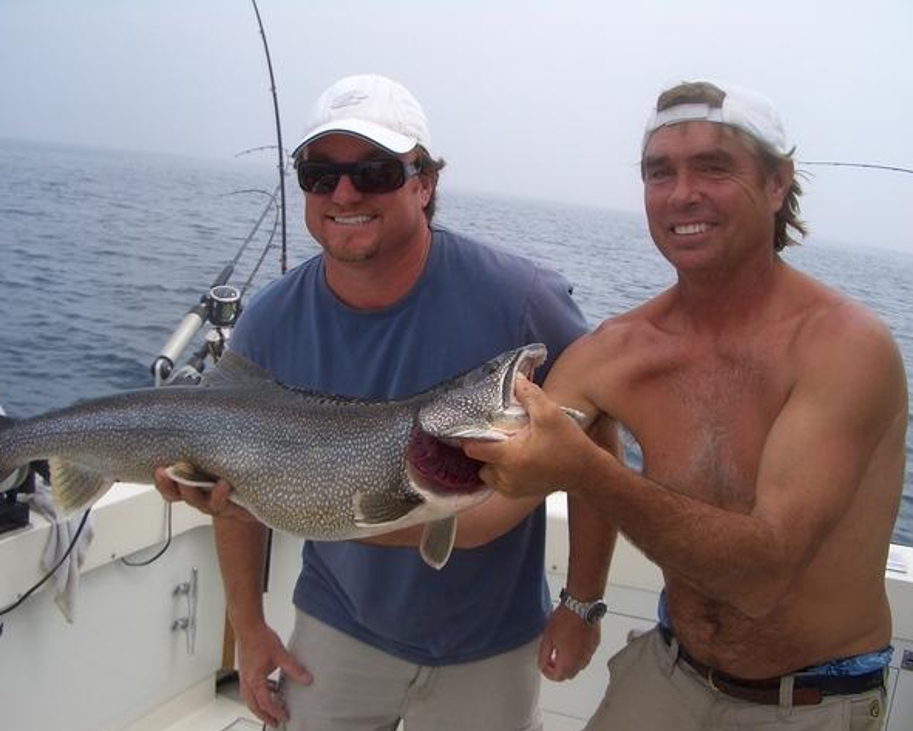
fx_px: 1000
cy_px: 369
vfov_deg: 40.1
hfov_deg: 49.1
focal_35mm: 37
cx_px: 433
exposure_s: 1/400
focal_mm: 5.8
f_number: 4.3
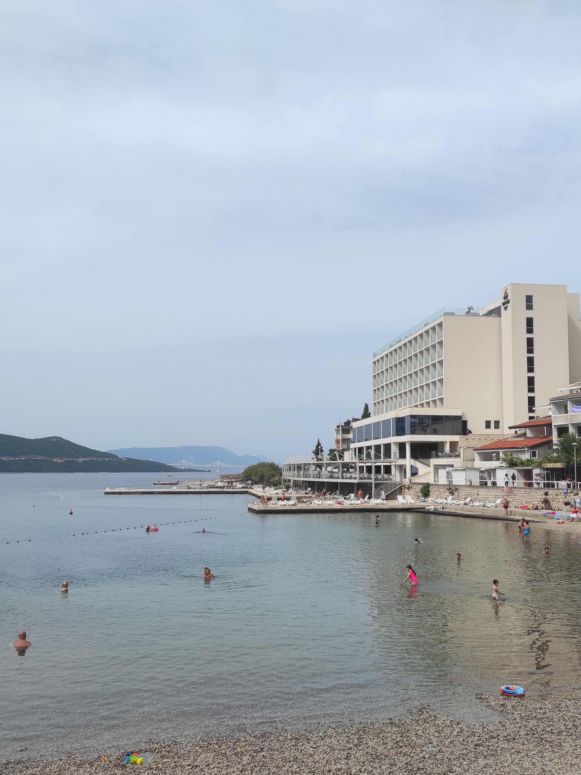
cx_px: 319
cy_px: 394
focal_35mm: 34
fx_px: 761
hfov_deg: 41.7
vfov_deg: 54.0
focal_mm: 5.43
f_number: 1.89
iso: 100
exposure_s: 1/1948
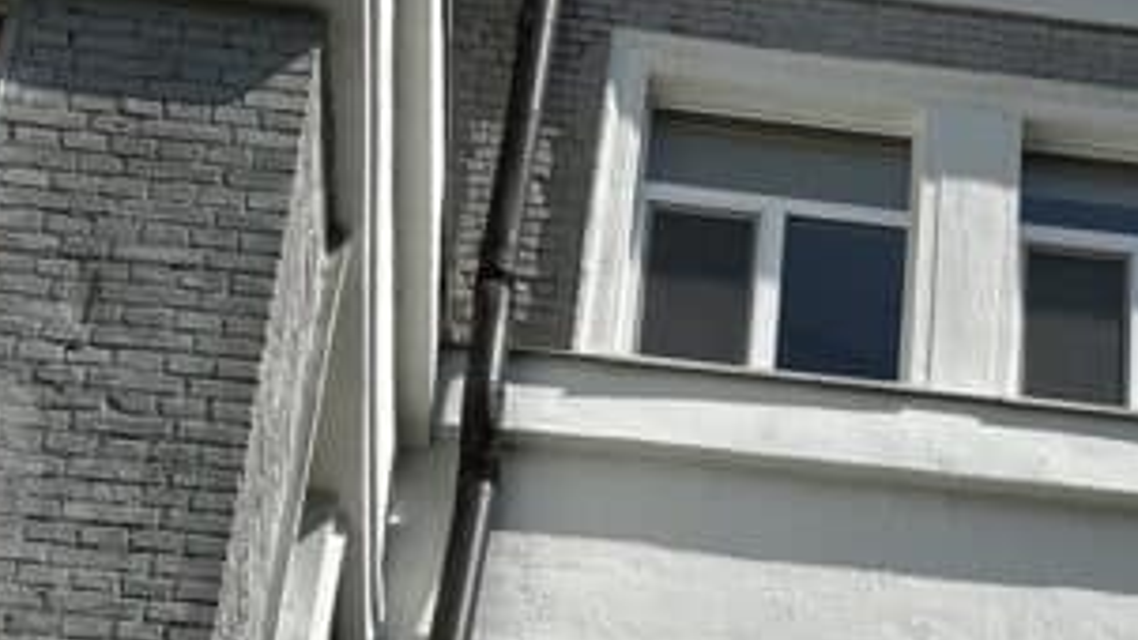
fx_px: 4014
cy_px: 681
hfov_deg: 15.5
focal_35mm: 133
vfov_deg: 9.1
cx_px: 1394
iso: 64
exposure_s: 1/5263
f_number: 1.78
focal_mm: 6.86
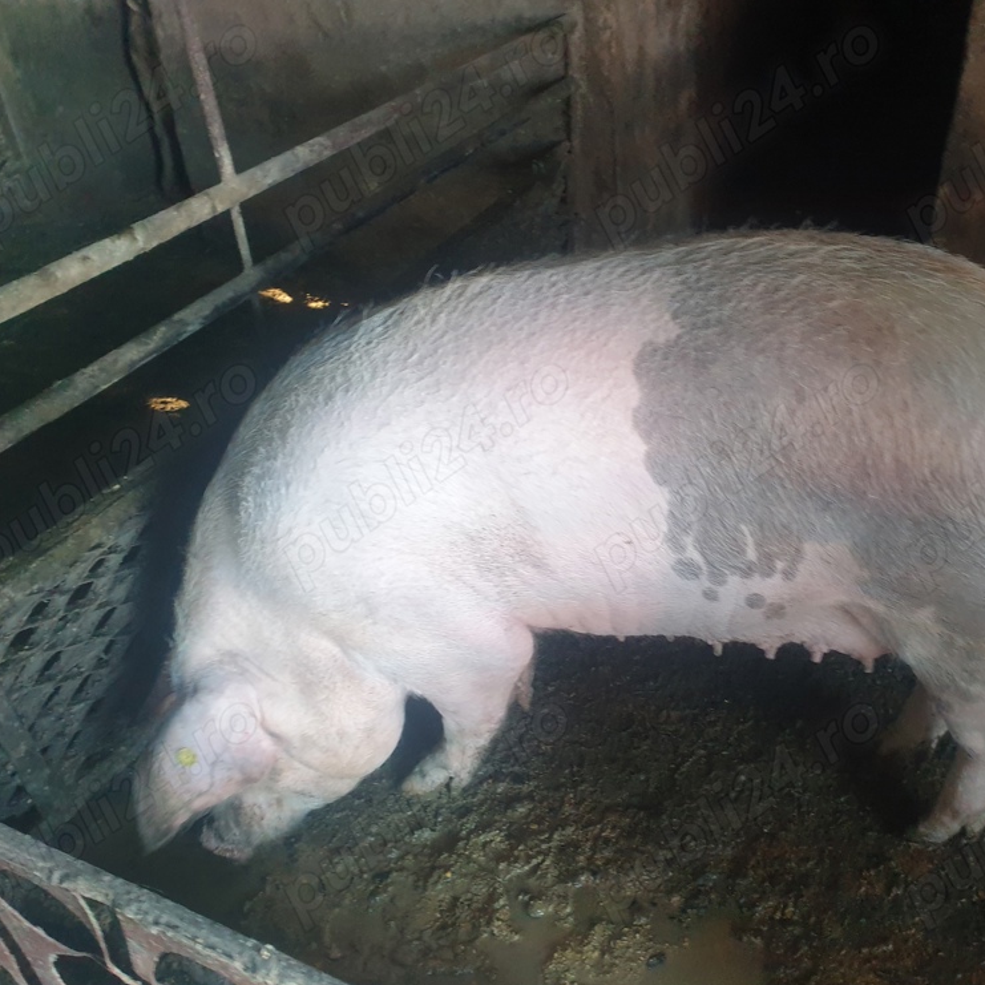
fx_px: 998
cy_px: 493
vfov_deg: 52.5
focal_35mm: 31
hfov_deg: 52.3
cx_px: 580
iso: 250
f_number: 2.4
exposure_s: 1/18
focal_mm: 4.3
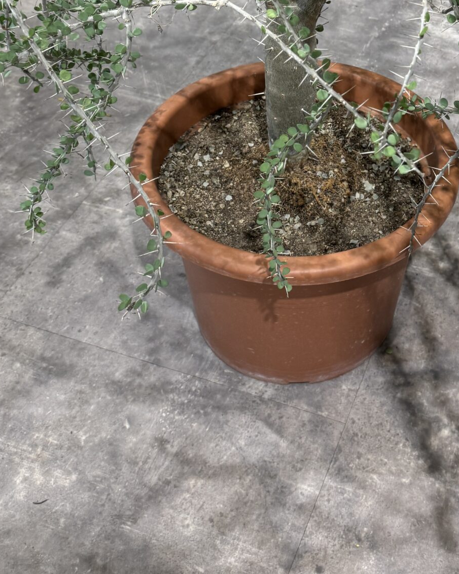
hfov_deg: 28.1
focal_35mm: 53
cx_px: 352
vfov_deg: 33.9
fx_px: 900
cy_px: 87
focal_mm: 6.76
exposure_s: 1/100
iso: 125
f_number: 1.78
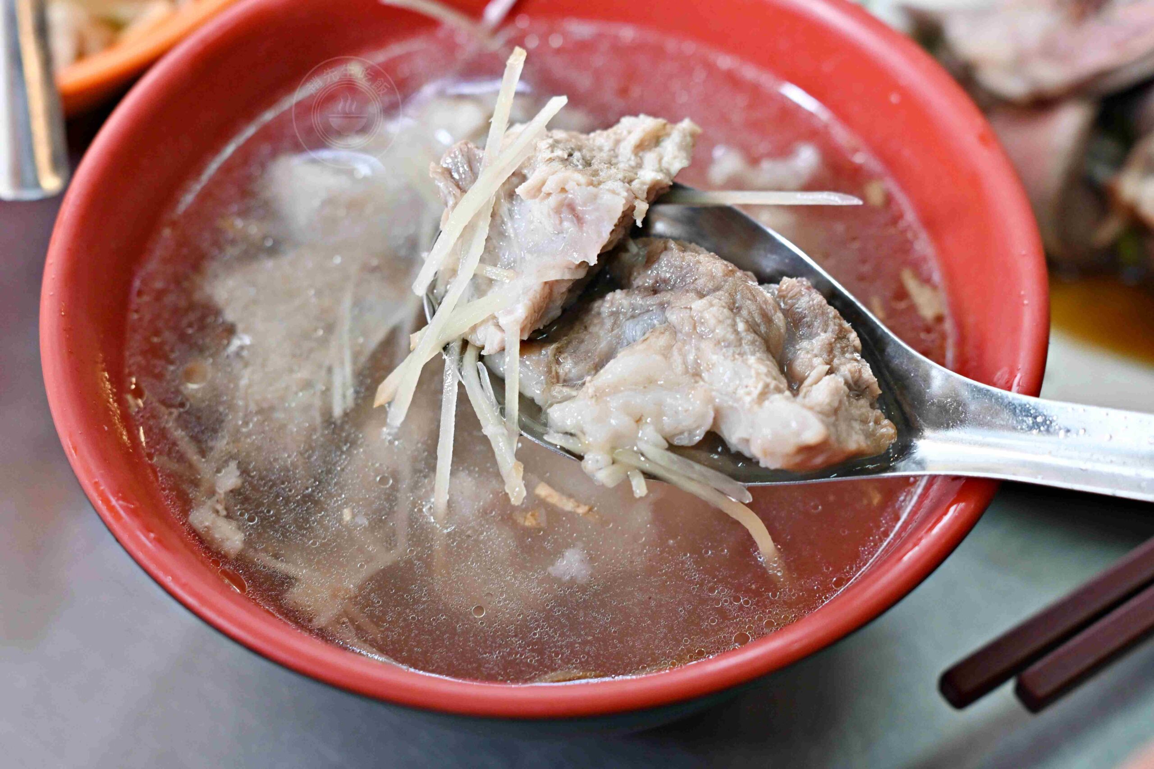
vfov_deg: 18.2
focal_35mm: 75
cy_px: 384
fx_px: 2404
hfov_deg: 27.0
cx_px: 577
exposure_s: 1/200
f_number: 3.2
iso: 640
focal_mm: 50
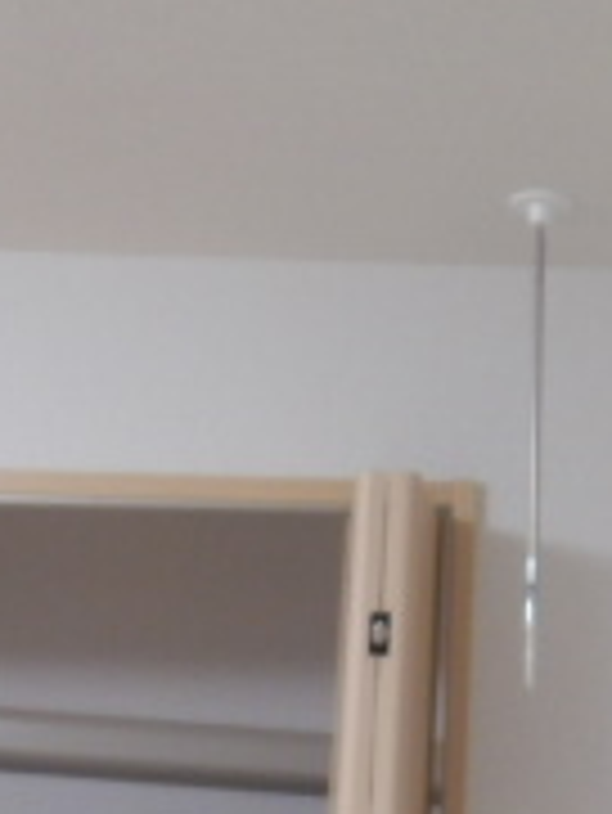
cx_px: 626
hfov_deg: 17.0
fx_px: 2001
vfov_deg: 21.7
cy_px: -94
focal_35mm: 85
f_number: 3
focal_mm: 4.2
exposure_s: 1/30
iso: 160
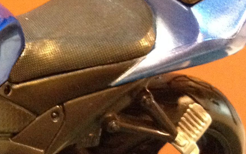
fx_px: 932
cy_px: 82
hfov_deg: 14.1
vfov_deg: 9.4
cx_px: -121
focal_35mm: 139
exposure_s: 1/15
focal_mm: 4.28
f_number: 2.4
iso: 500
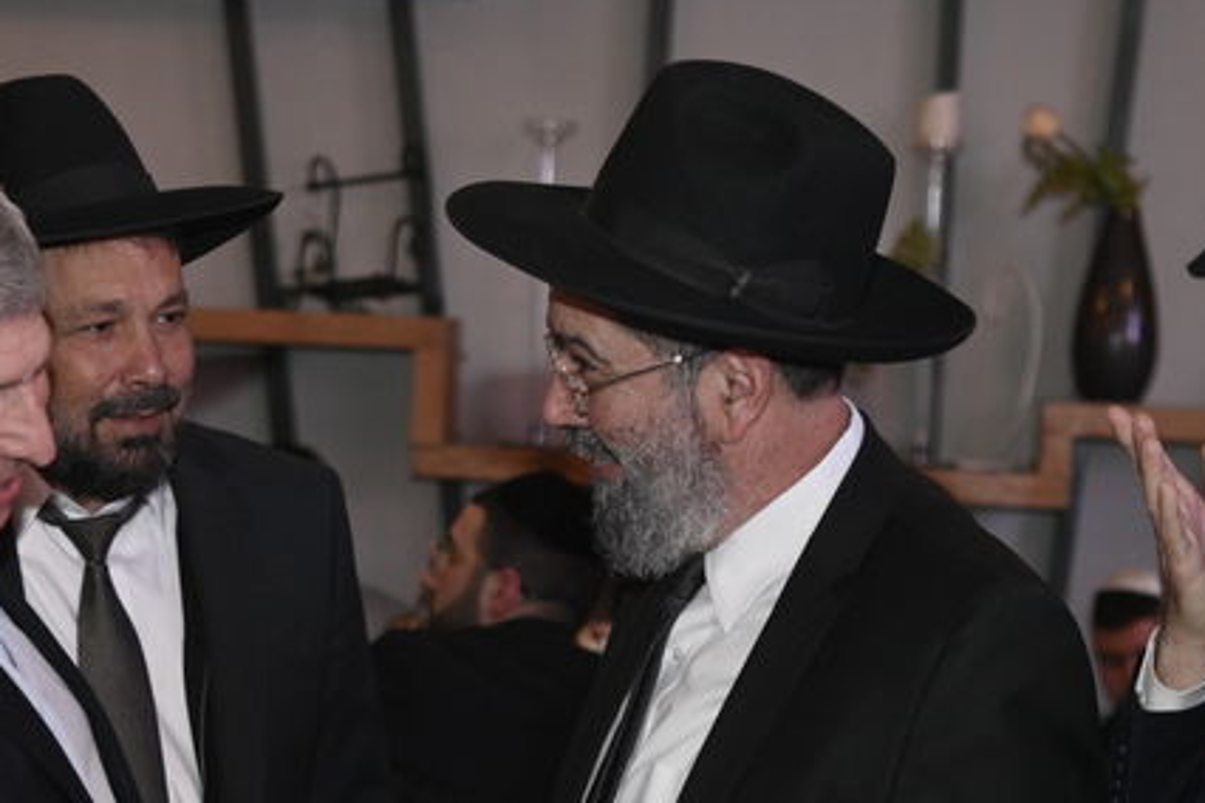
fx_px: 3849
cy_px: 1035
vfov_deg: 11.6
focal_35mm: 115
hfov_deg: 17.8
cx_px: 600
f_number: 2
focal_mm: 35
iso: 500
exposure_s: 1/200
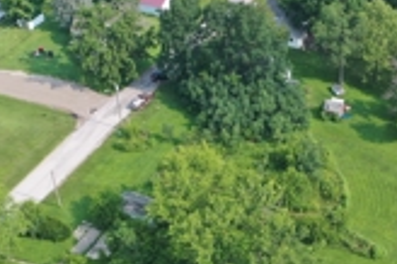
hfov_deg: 25.6
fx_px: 848
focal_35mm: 77
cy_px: 254
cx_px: 346
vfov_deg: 17.3
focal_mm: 10.26
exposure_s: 1/240
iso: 100
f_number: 5
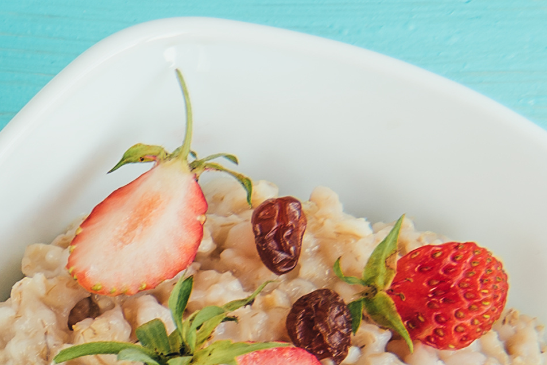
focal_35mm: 240
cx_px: -1105
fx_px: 3648
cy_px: 1113
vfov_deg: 5.4
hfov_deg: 7.5
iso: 125
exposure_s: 1/15
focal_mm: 38
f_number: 8
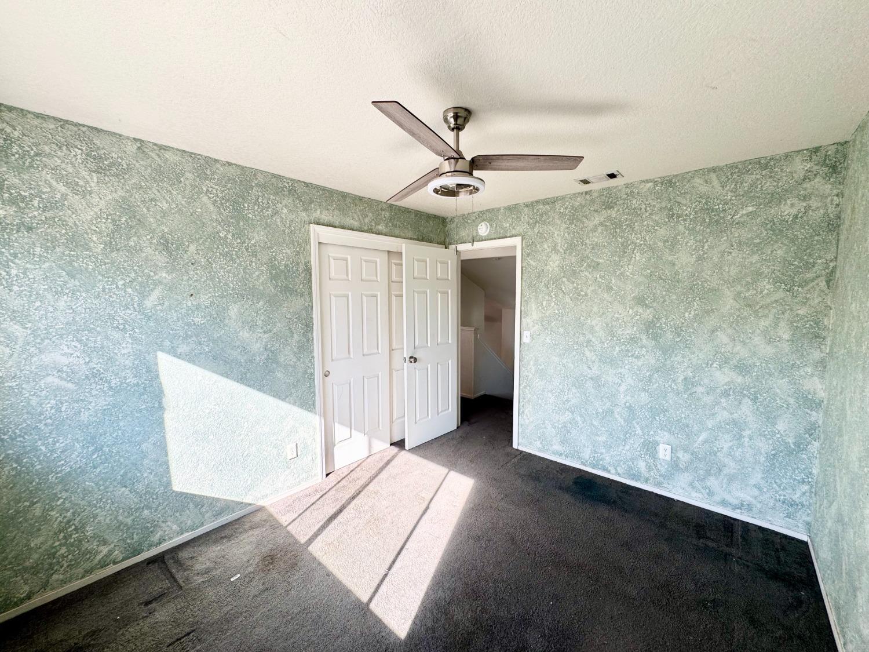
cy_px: 326
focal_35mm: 14
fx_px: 351
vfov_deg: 85.7
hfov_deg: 102.1
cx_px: 434
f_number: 2.2
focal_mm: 2.22
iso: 40
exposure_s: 1/116
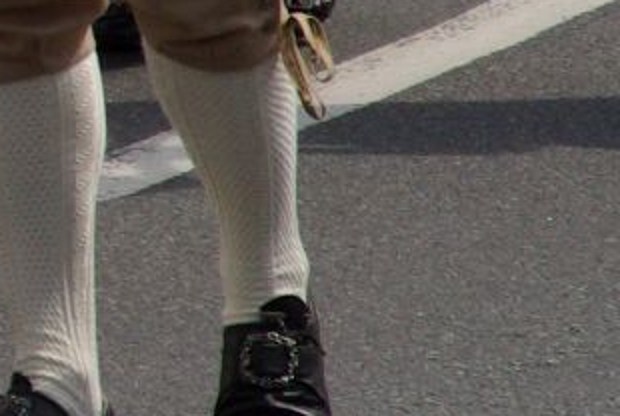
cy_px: -654
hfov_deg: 1.8
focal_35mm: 1168
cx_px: -1204
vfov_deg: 1.2
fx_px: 20154
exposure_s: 1/1000
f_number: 8
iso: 400
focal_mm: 118
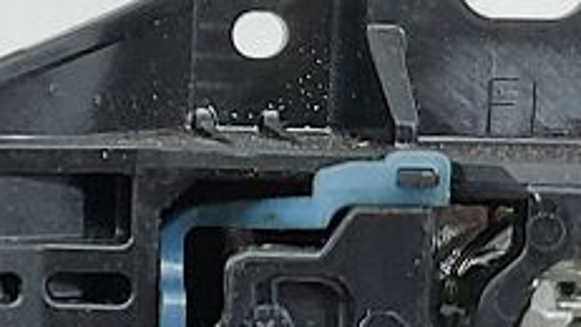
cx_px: -391
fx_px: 2419
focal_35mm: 157
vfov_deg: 7.7
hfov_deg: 12.7
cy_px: 239
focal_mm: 5.23
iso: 100
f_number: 1.8
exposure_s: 1/50
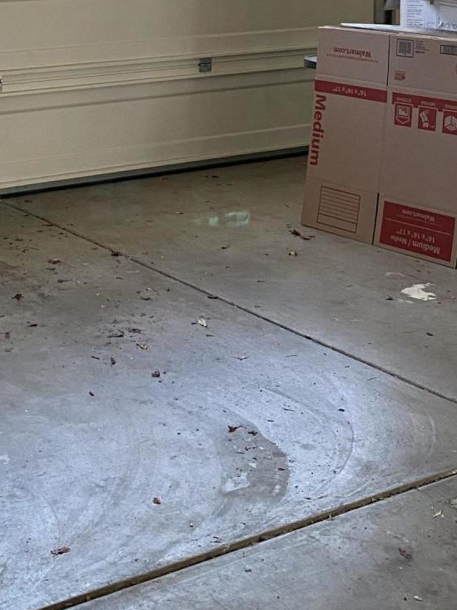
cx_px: 123
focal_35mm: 71
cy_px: 21
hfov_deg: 20.6
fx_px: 1250
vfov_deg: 26.2
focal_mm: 4.25
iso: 200
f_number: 1.8
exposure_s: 1/60
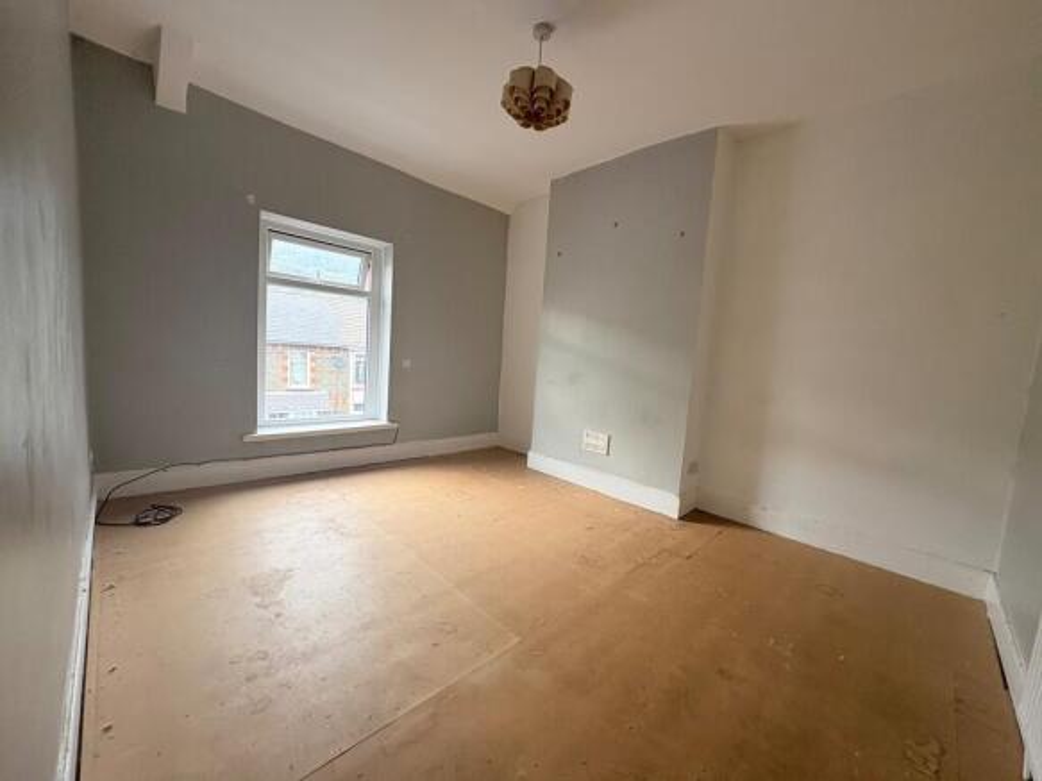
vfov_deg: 85.7
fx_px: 421
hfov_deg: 102.1
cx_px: 521
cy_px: 390
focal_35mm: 14
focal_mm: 2.22
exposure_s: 1/99
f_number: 2.2
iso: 80
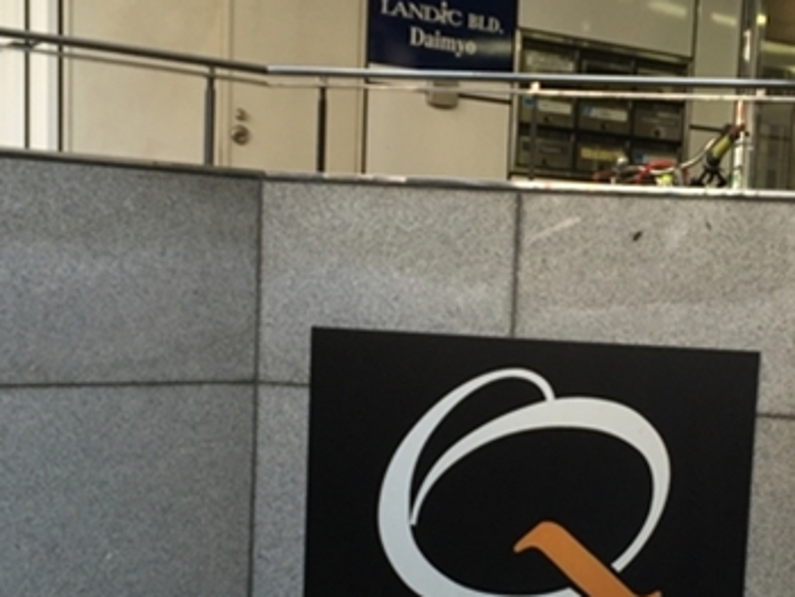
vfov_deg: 27.3
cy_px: 415
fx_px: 1218
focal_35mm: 53
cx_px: 493
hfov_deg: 36.0
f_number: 2.2
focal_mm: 4.15
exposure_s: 1/120
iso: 40
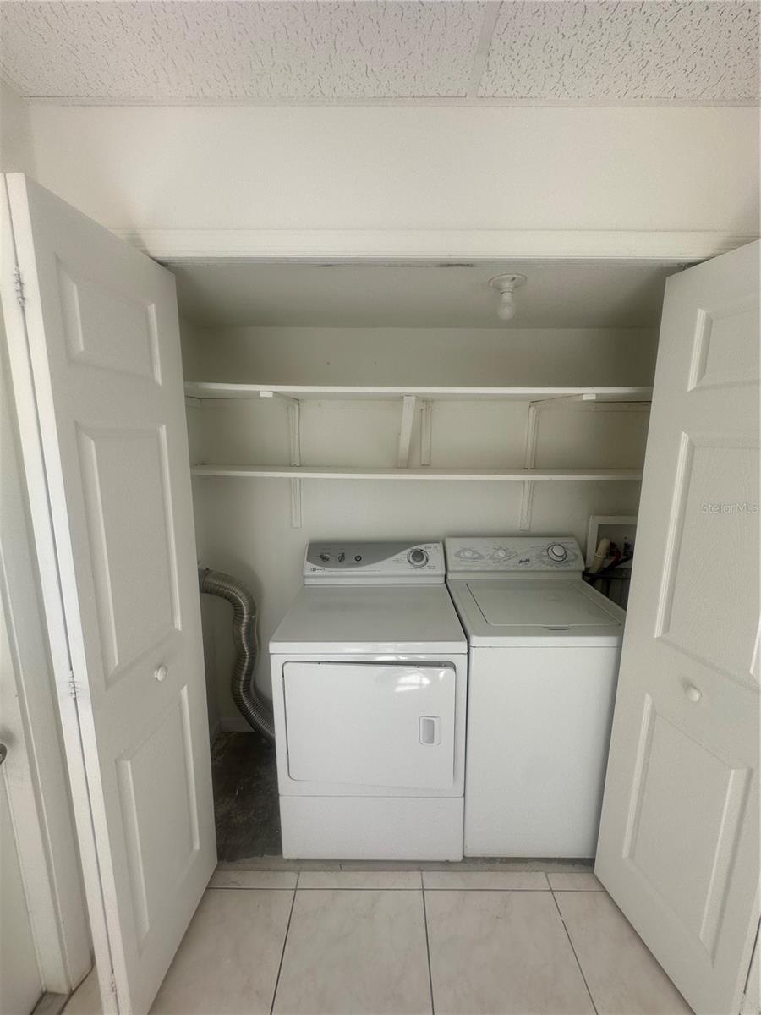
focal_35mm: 14
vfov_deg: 102.1
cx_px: 380
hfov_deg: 85.7
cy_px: 508
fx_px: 410
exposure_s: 1/299
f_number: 2.2
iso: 40
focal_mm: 2.22
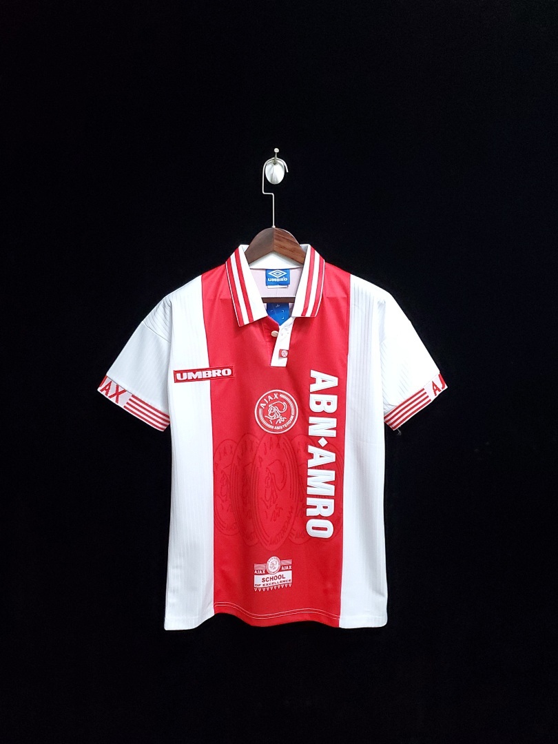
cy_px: 372
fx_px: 559
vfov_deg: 67.3
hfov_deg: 53.1
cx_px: 279
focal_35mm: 26
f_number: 1.5
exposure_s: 1/30
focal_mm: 4.3
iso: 500
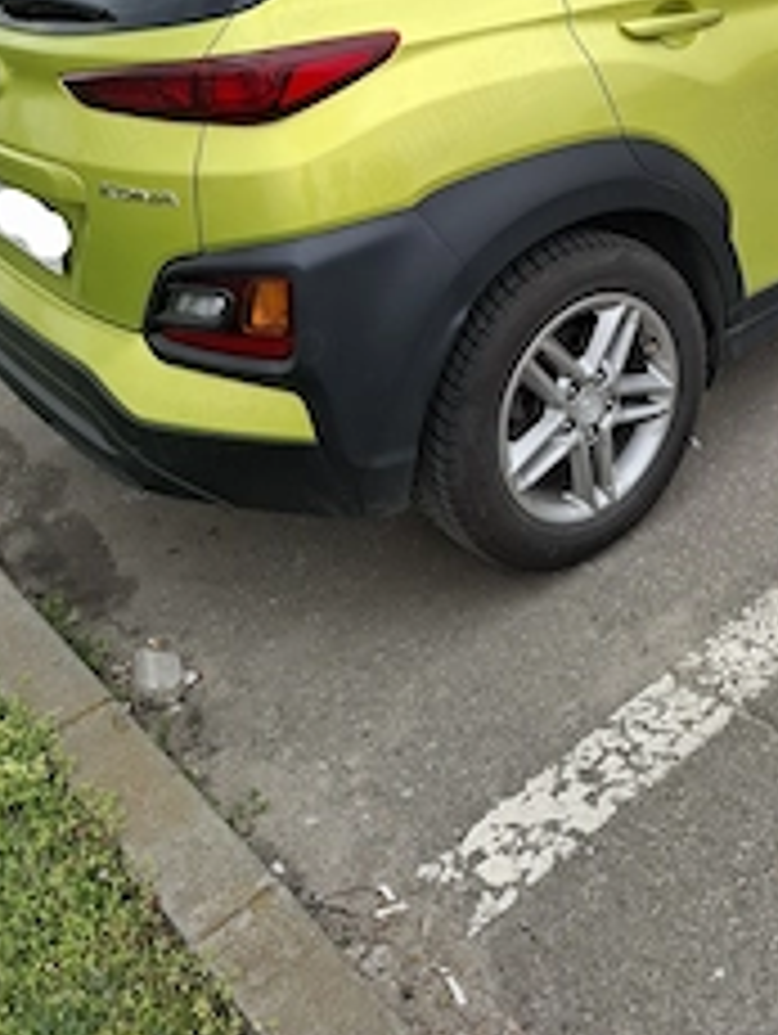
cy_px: 162
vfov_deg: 43.8
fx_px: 1196
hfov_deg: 34.6
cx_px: 657
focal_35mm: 40
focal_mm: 5.54
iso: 50
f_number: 1.8
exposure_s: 1/667
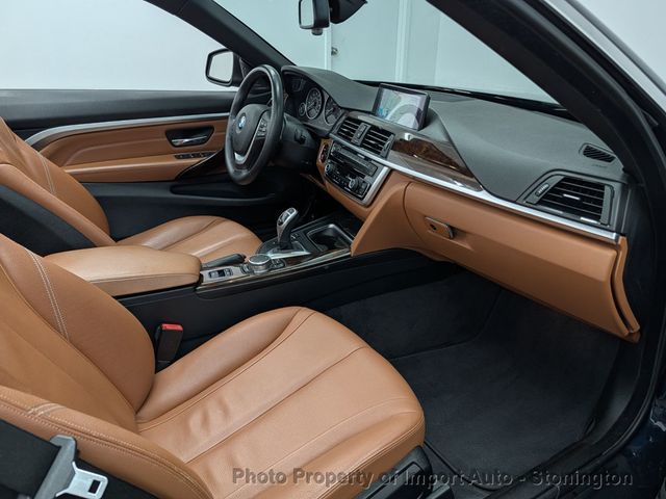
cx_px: 333
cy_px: 250
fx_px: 462
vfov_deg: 56.8
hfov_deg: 71.6
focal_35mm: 24
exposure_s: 1/120
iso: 36
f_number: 1.68
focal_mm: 6.9
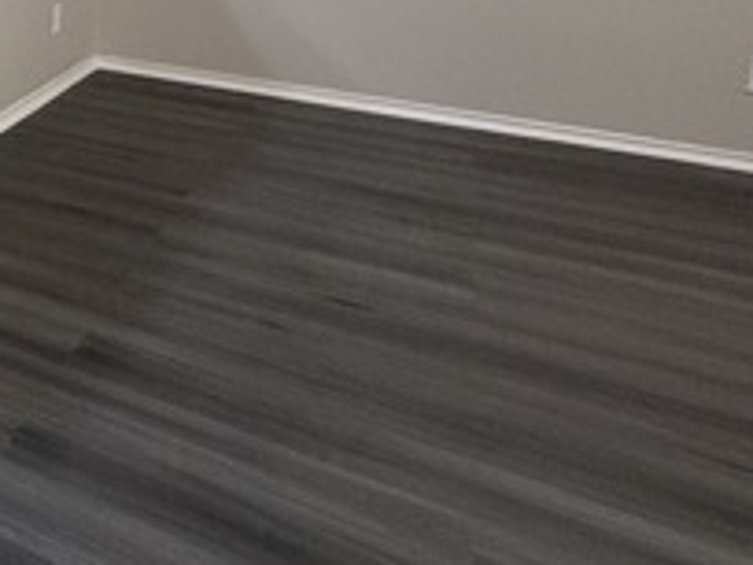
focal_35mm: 44
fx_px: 957
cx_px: -388
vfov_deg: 29.7
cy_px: -52
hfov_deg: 28.0
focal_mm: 2.22
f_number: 2.2
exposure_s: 1/120
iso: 320
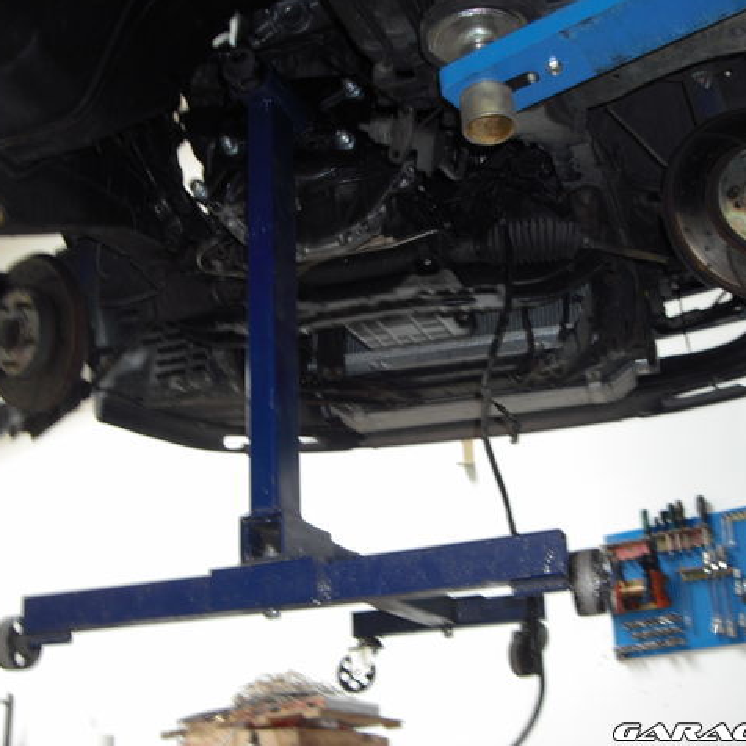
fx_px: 1073
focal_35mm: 44
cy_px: 371
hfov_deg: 38.3
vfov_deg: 38.3
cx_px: 381
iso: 100
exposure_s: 1/13
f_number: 2.7
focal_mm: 6.2
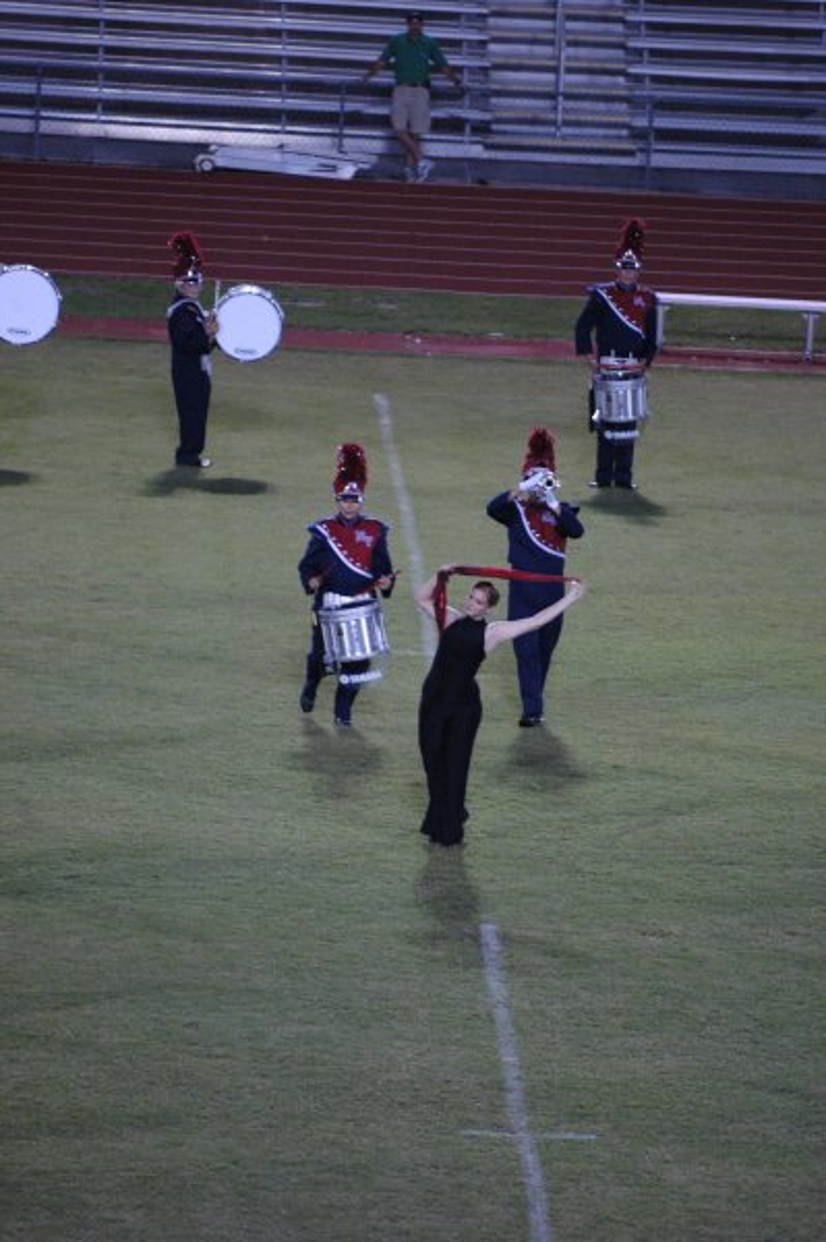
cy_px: 621
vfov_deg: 6.9
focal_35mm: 300
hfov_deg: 4.6
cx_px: 413
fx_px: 10342
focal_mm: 200
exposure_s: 1/60
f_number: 2.8
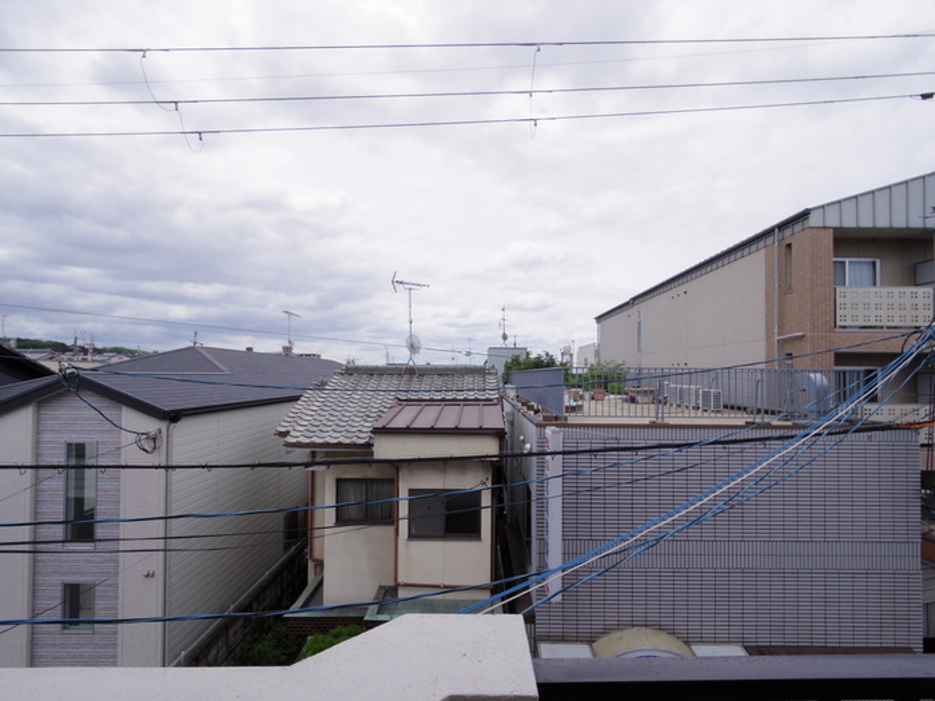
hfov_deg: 91.0
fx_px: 459
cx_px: 468
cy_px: 350
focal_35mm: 17
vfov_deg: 74.7
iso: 200
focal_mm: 3.8
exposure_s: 1/1000
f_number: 4.5
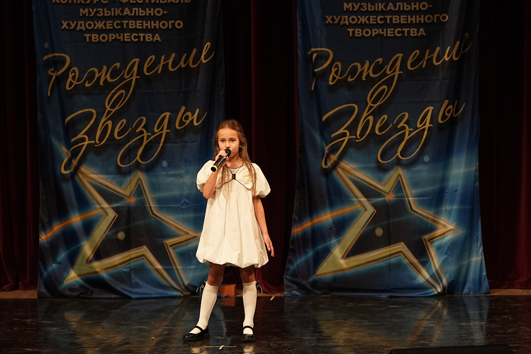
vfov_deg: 6.3
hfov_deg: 9.5
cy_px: 177
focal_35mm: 217
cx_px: 266
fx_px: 3201
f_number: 3.2
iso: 1600
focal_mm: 145
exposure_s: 1/400
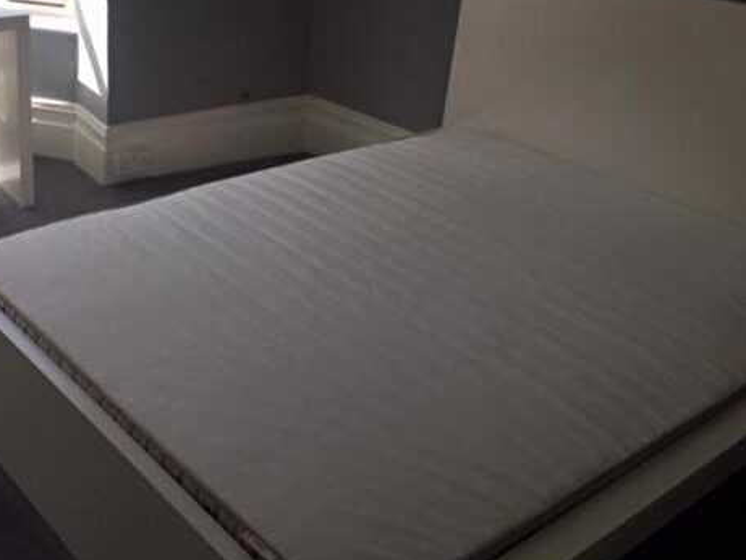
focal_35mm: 44
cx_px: 181
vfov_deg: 32.5
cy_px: 176
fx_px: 948
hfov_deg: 41.6
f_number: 2.2
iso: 32
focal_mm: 4.15
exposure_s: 1/280
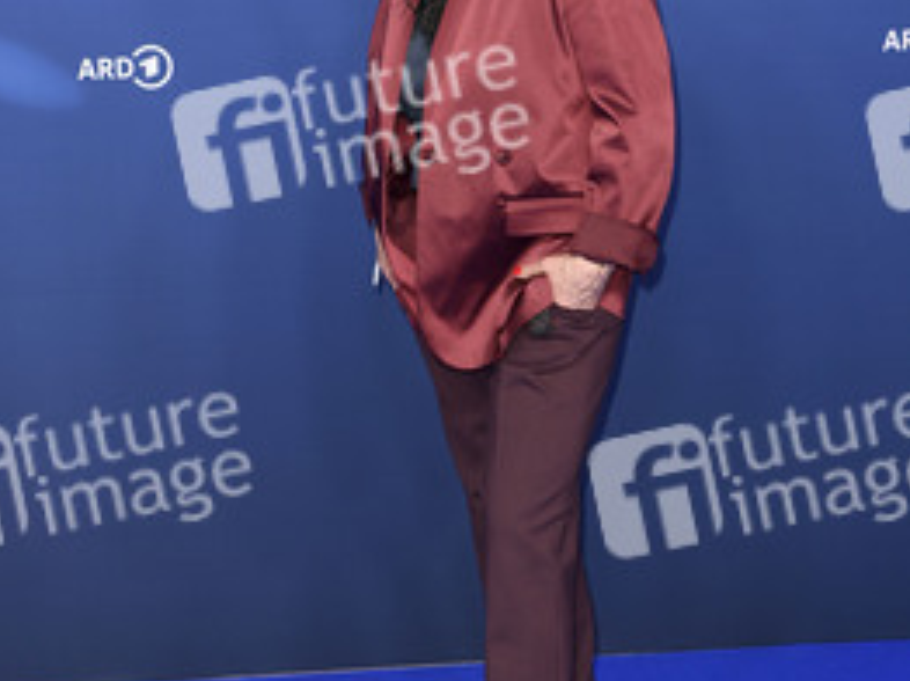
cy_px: 302
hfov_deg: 21.6
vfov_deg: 16.2
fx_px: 2390
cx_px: 452
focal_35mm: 91
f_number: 4
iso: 800
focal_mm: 62
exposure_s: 1/320
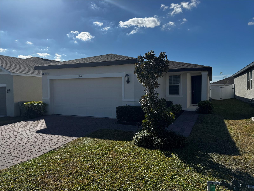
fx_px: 176
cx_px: 127
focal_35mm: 24
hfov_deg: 71.6
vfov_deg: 56.8
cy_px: 96
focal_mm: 6.76
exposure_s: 1/7937
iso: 80
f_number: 1.78
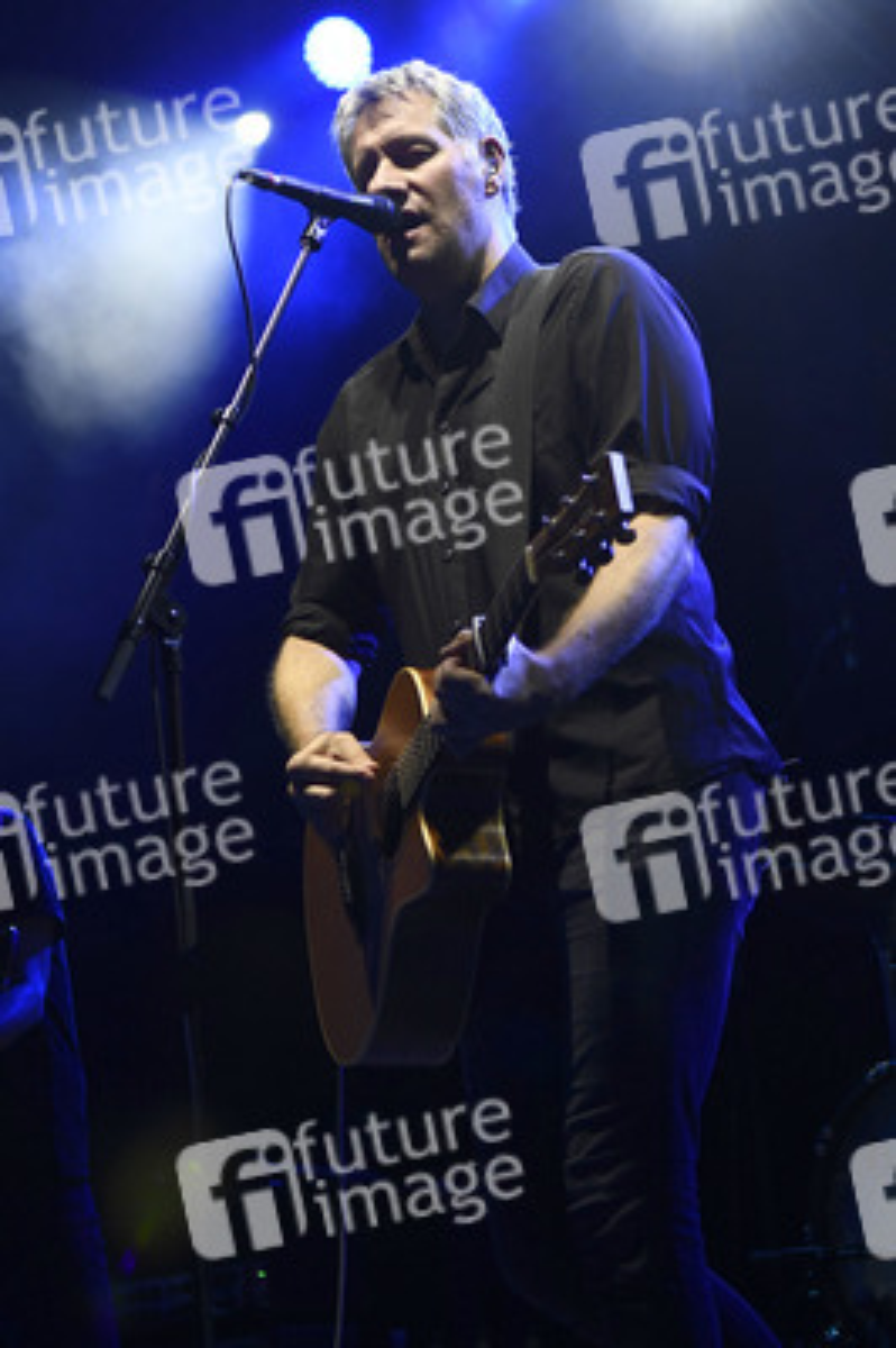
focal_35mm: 82
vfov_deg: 24.8
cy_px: 674
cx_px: 448
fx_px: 3066
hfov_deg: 16.6
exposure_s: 1/800
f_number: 4
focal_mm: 55
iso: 1600
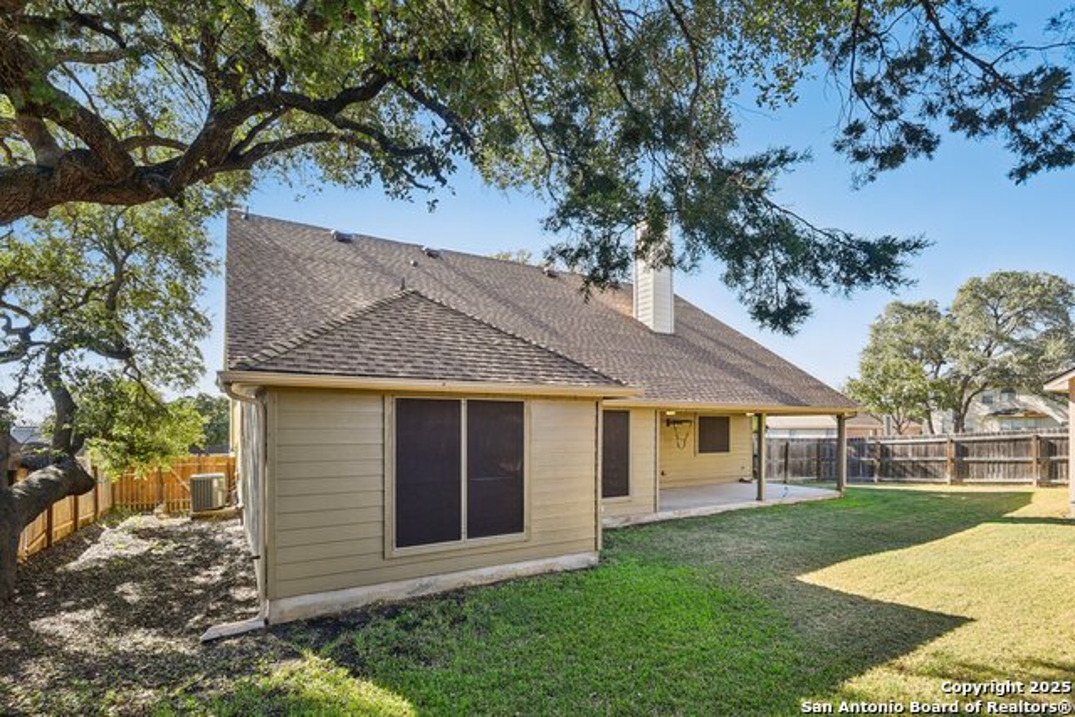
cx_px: 538
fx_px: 478
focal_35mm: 16
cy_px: 358
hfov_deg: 96.7
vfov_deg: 73.8
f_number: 8
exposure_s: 1/80
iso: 400
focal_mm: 16
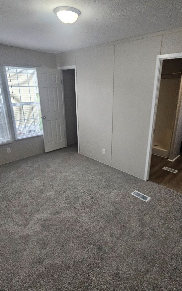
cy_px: 143
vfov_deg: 88.0
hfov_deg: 62.0
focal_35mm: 19
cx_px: 103
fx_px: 151
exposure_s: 1/40
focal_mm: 2.2
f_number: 2.2
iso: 320
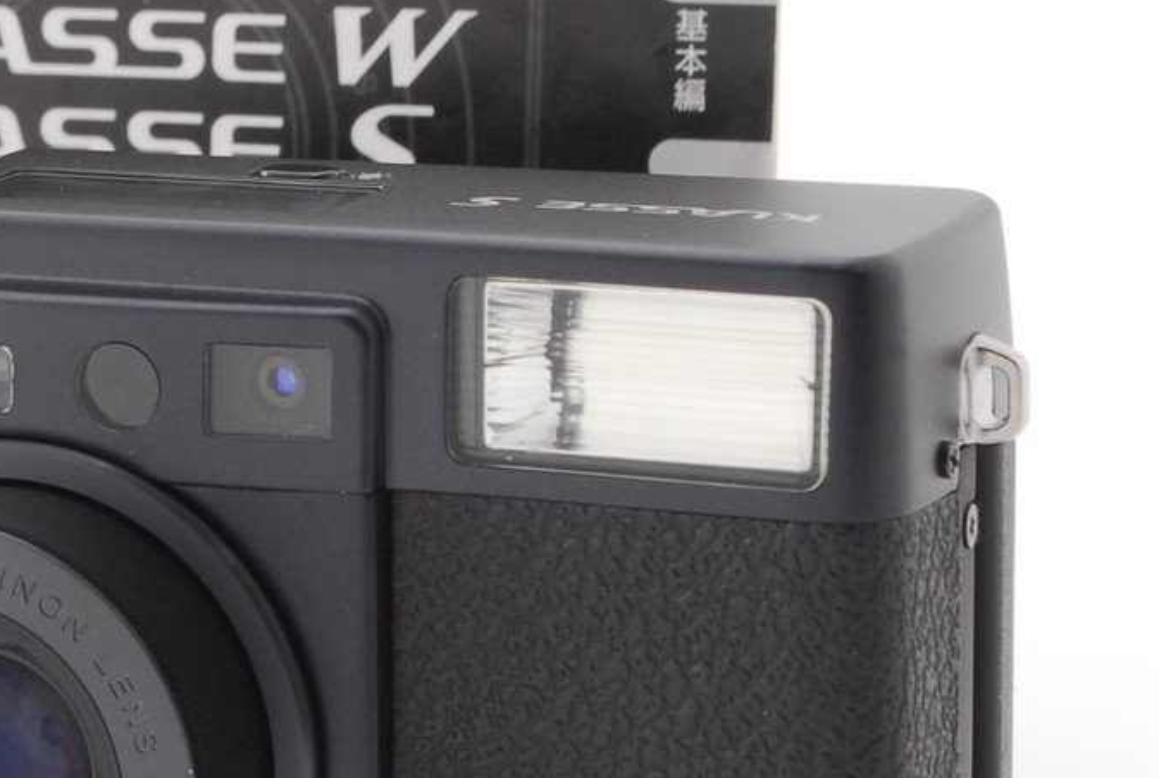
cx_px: -201
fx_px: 6330
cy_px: 367
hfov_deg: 10.3
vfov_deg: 7.0
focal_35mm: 196
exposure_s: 1/100
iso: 400
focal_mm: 55
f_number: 20
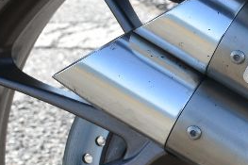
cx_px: 532
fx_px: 1611
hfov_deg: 8.3
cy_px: 158
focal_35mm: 234
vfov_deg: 5.9
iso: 320
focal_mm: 32
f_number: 8
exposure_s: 1/250
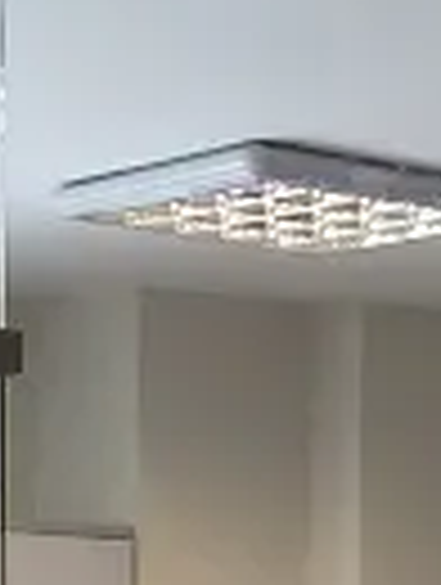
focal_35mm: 178
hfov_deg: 8.4
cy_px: 1328
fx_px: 3014
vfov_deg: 9.9
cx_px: 315
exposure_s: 1/50
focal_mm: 4.15
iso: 32
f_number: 2.2
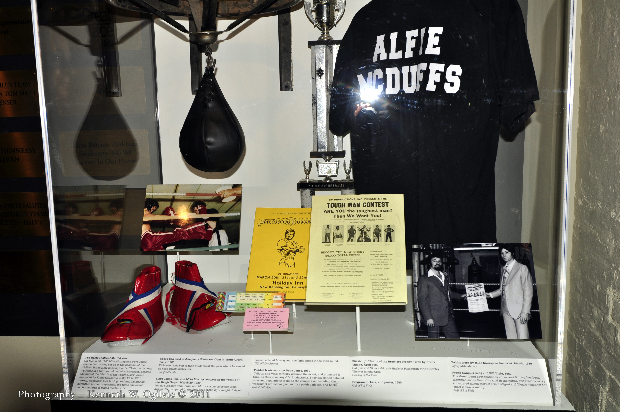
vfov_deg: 39.9
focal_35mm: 33
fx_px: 568
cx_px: 310
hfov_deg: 57.3
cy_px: 206
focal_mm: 22
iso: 200
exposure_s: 1/200
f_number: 5
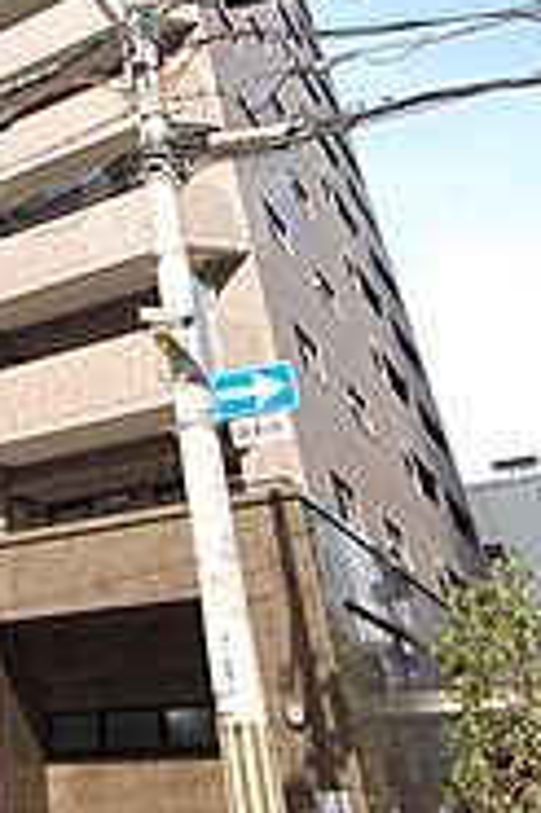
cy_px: 220
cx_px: -55
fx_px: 881
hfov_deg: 30.5
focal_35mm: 39
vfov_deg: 48.0
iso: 400
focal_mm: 10
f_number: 10
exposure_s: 1/200
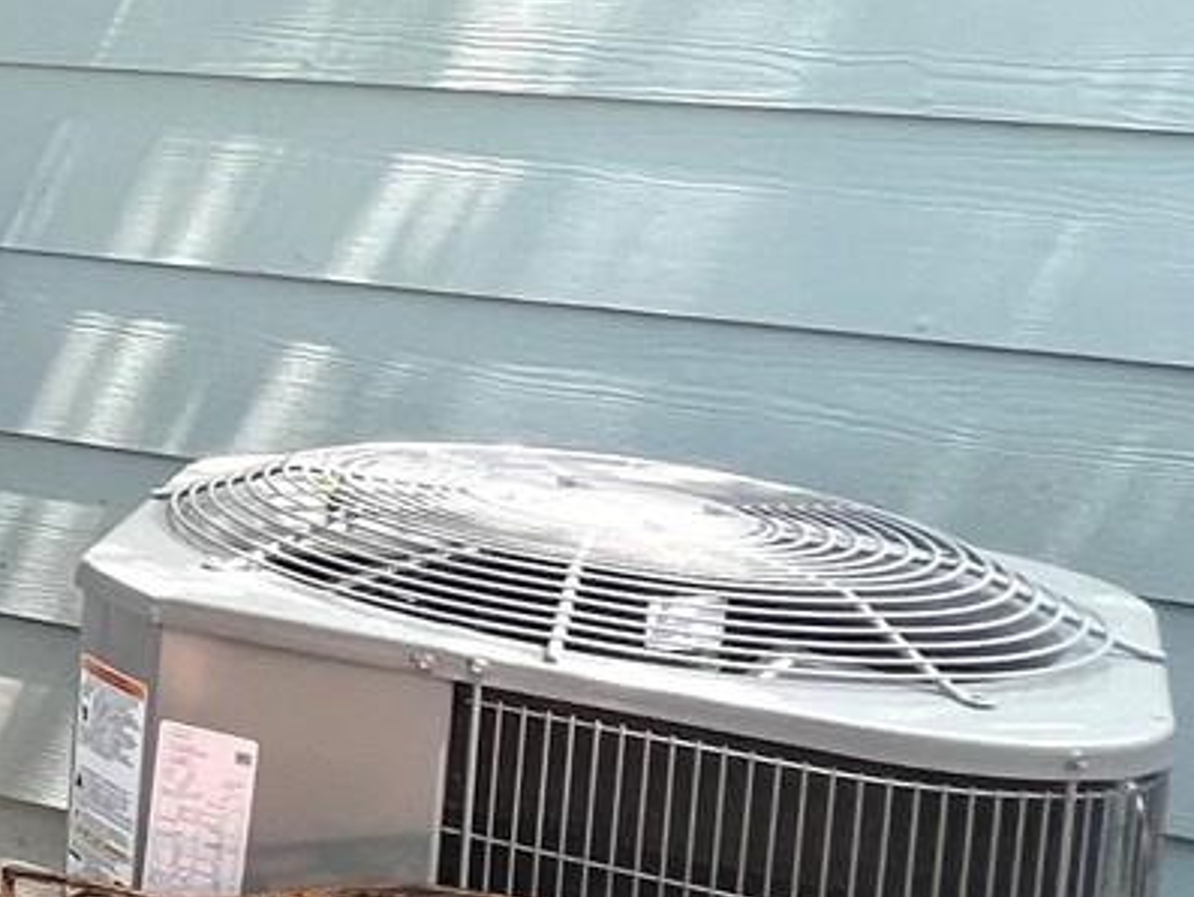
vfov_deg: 21.5
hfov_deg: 15.6
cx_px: -1618
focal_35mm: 67
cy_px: 90
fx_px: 2312
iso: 50
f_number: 1.8
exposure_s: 1/99
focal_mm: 1.57
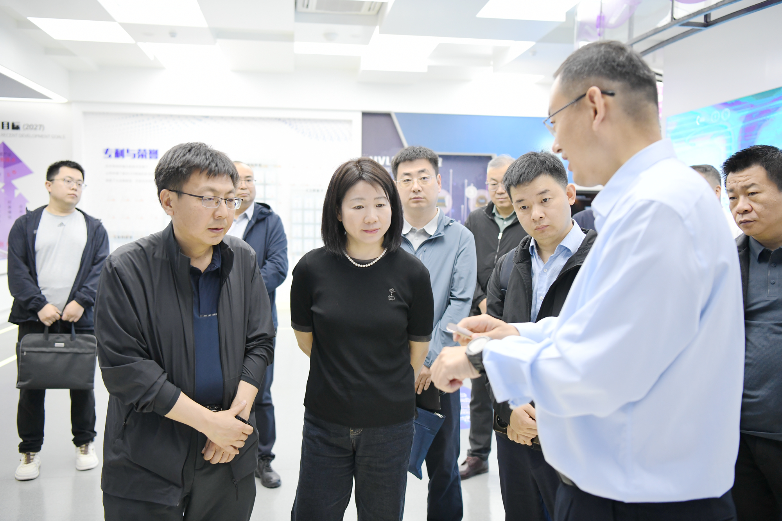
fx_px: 738
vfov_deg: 38.9
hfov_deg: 55.8
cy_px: 260
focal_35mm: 34
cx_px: 391
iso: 2000
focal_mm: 34
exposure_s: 1/320
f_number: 3.2
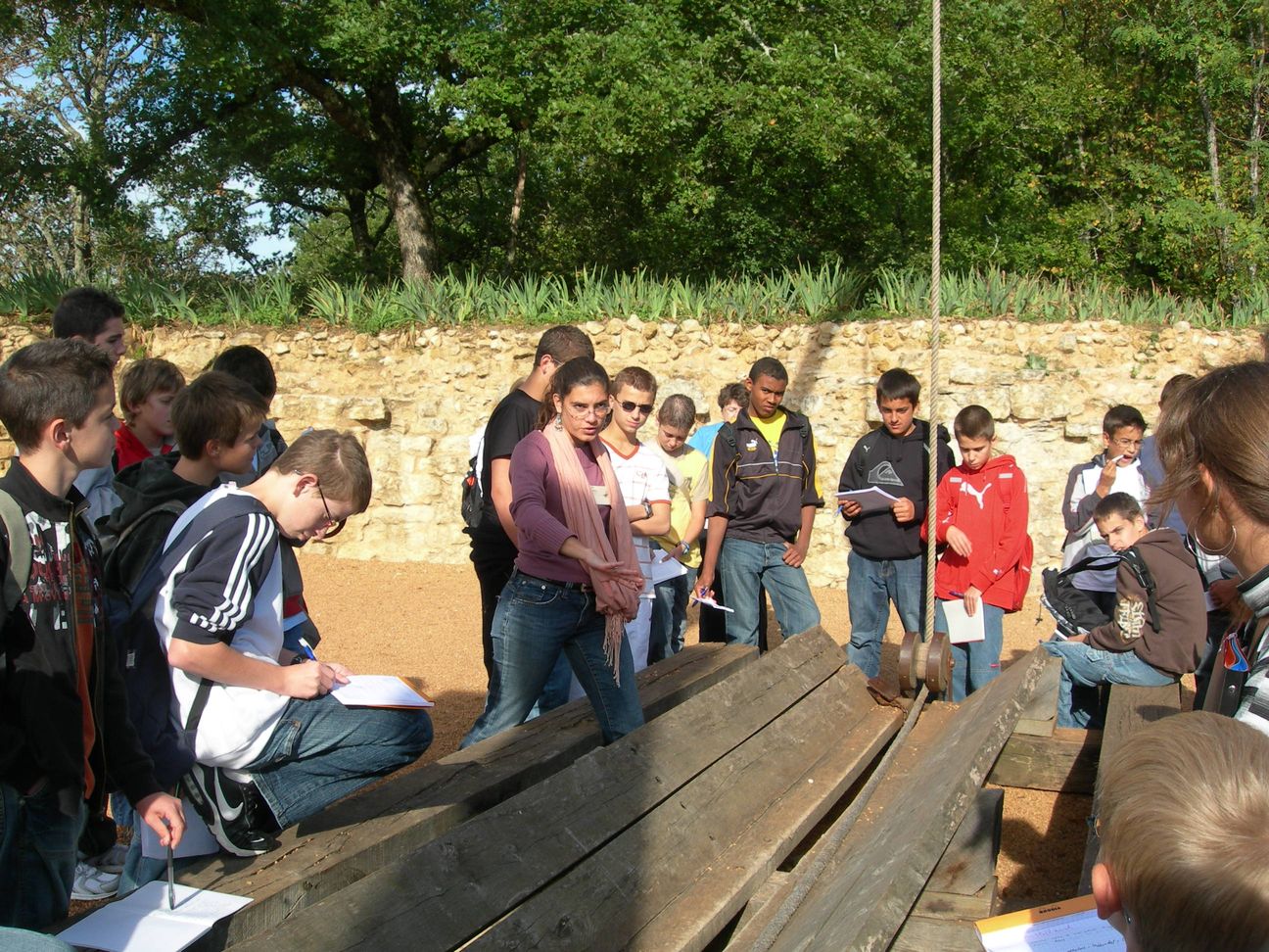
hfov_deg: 49.0
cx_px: 634
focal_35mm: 38
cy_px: 476
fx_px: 1393
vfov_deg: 37.7
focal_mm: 7.8
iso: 50
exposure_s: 1/310
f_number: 4.8
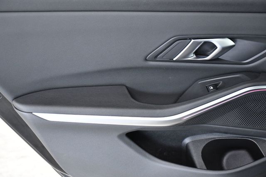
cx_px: 133
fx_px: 576
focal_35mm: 78
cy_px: 88
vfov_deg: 17.5
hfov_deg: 26.0
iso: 2500
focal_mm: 52
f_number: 5.6
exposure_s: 1/125
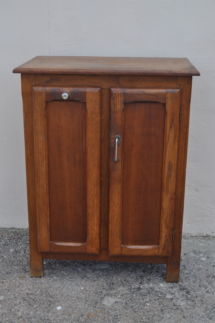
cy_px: 162
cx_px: 108
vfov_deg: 37.9
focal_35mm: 52
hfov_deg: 25.7
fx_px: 471
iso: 200
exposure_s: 1/200
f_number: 7.1
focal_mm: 35
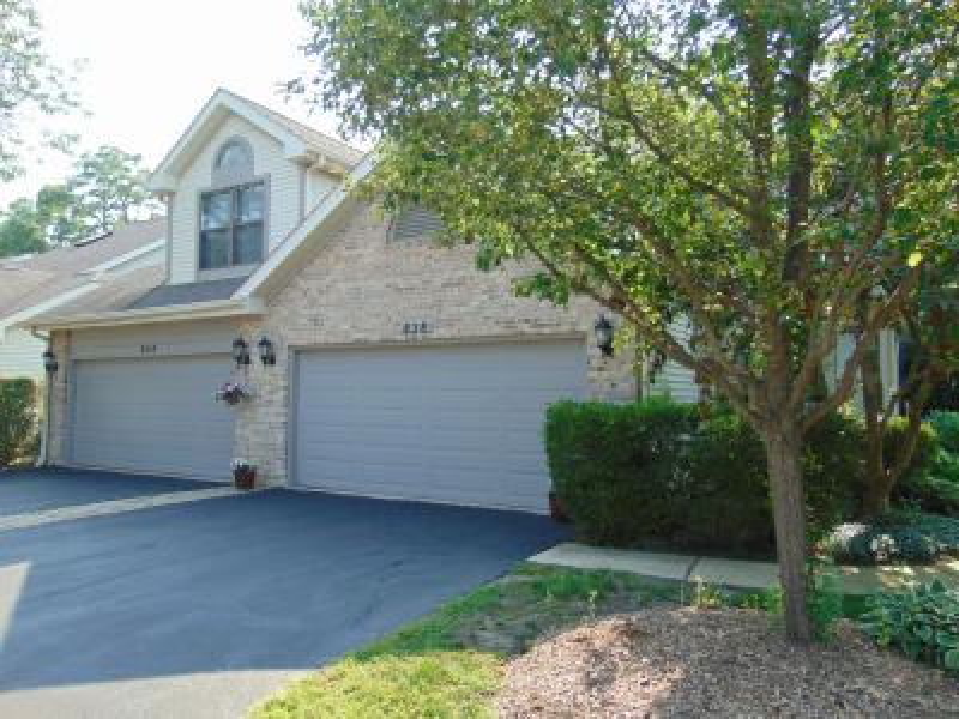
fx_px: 693
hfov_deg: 69.4
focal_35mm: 25
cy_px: 360
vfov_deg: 54.9
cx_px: 480
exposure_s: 1/250
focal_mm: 4.5
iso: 80
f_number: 3
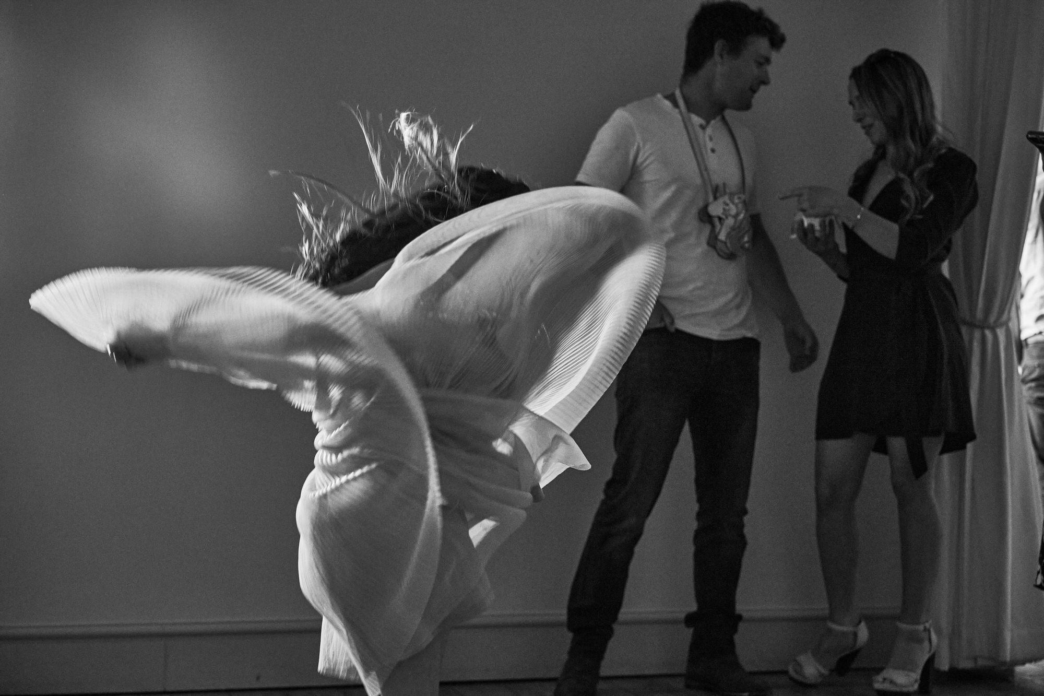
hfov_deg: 36.2
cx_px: 522
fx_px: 1595
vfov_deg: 24.6
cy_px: 348
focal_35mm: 55
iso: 2500
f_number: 4
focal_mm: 55
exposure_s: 1/200
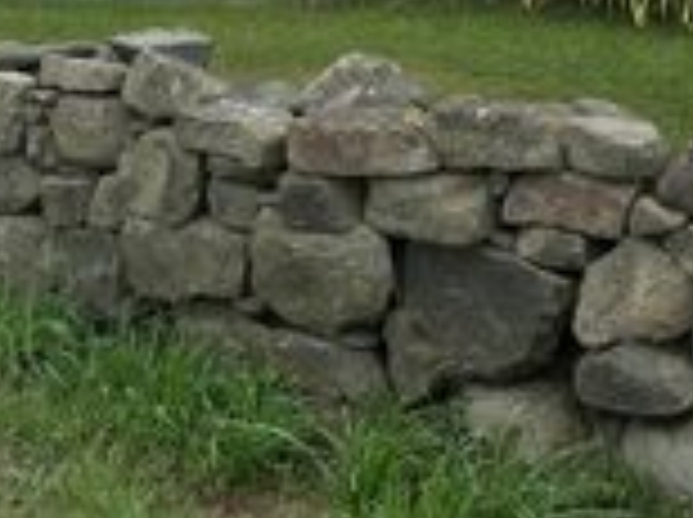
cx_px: 374
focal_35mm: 78
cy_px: -318
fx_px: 1559
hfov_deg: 25.1
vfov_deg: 16.7
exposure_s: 1/3717
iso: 80
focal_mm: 6.86
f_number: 1.78
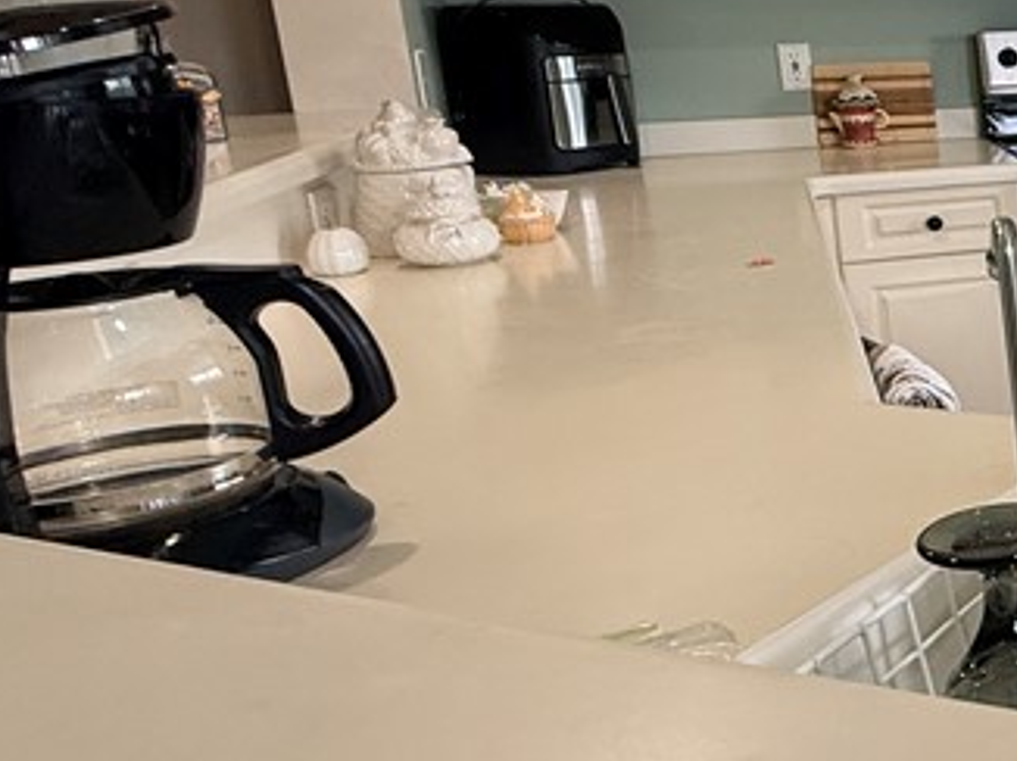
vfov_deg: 32.6
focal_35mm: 44
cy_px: 265
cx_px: 1476
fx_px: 1292
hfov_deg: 29.3
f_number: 2.2
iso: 160
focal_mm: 2.22
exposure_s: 1/120
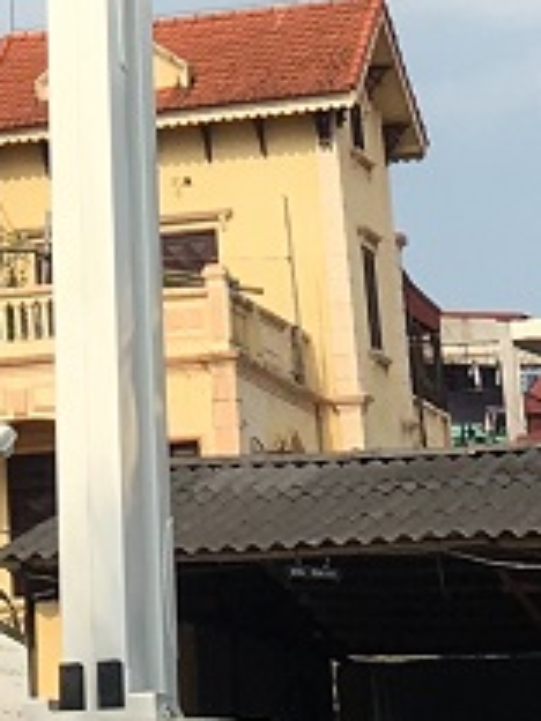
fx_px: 3959
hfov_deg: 7.7
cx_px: -229
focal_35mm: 190
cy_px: -757
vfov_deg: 9.6
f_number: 2.2
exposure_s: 1/1374
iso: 25
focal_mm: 4.15
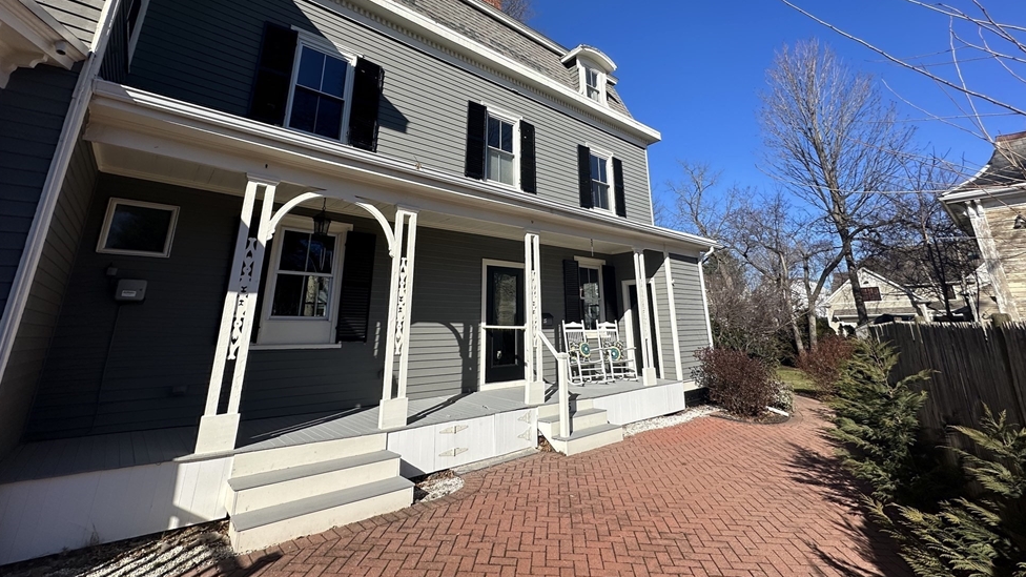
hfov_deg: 99.4
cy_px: 202
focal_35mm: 16
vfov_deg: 65.6
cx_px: 524
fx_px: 435
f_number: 2.2
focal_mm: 2.22
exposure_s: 1/2398
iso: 50
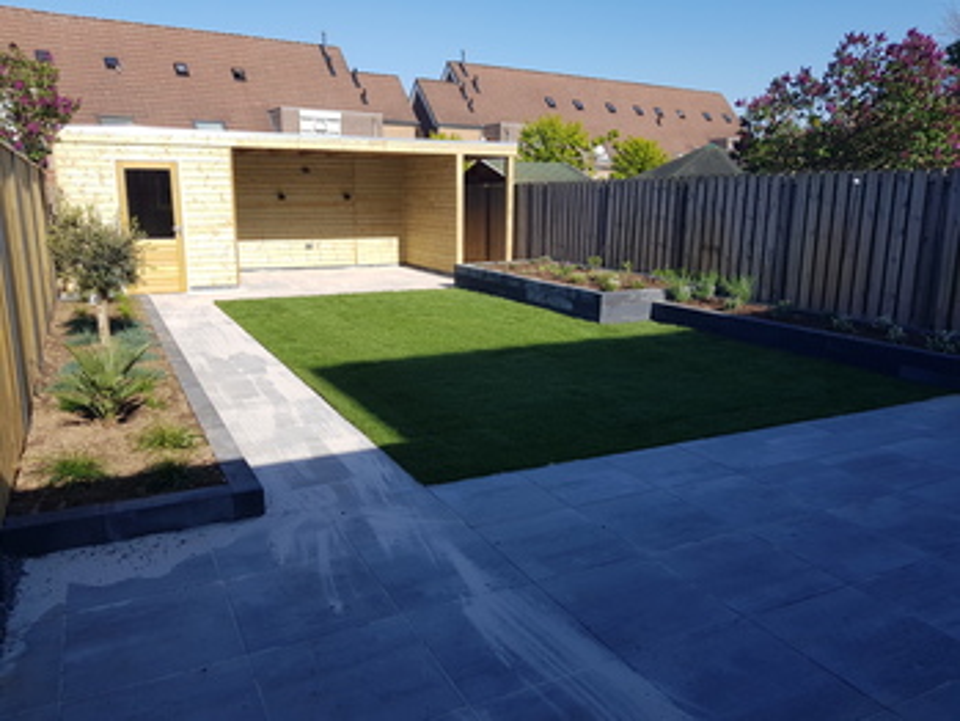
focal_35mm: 26
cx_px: 480
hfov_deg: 67.3
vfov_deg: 53.1
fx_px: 721
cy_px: 360
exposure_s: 1/1556
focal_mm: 4.2
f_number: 1.7
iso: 40
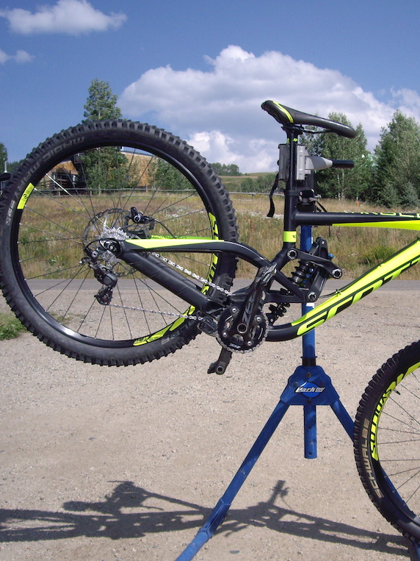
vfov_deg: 37.5
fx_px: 825
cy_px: 282
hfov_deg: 28.5
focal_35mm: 51
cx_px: 261
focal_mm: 6.2
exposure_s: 1/1000
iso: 100
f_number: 4.3
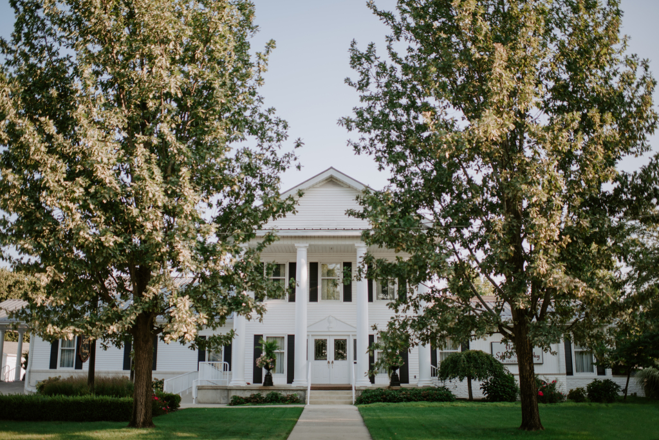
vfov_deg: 37.9
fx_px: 641
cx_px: 330
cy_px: 220
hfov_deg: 54.4
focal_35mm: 35
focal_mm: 35
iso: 100
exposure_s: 1/1250
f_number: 1.6
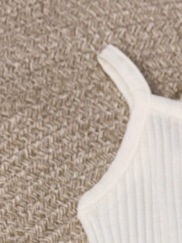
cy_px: 376
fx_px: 1262
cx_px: 225
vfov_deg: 10.6
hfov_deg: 8.2
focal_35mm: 180
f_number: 1.78
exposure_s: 1/100
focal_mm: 6.76
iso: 64
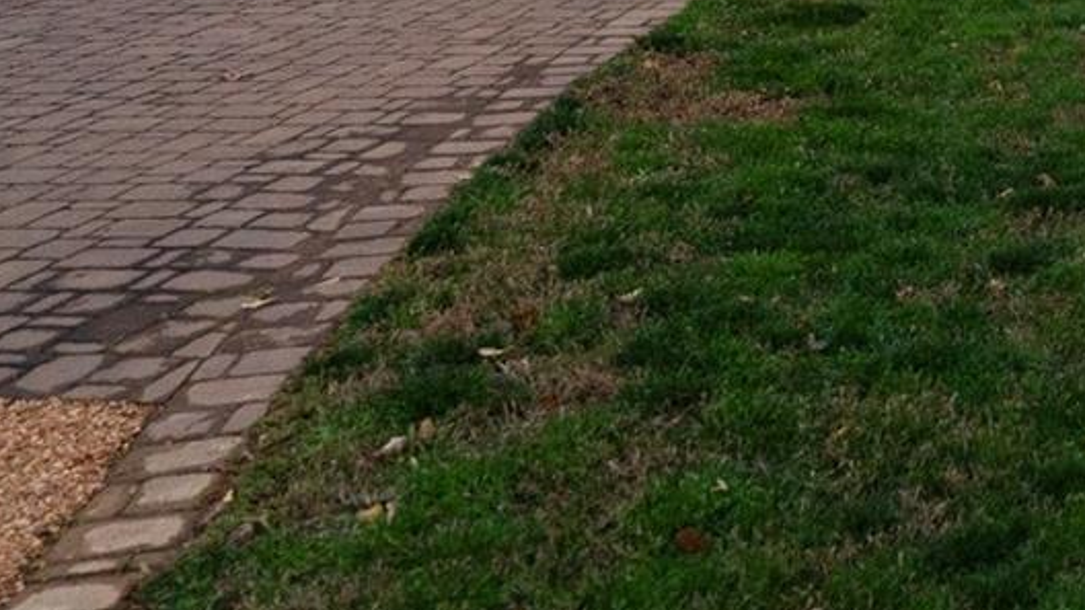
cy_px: -439
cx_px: 1523
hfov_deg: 26.0
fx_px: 1870
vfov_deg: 16.1
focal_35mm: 65
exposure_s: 1/500
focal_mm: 16
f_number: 2.5
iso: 1250
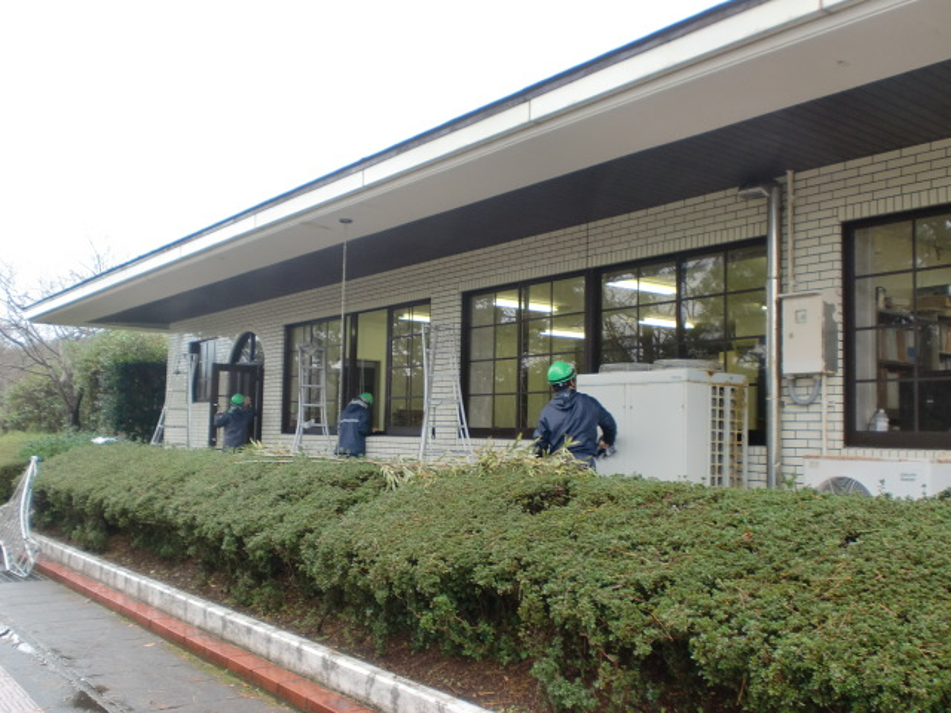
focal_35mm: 35
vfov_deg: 40.7
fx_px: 962
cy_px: 356
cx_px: 476
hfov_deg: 52.6
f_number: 3.1
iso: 64
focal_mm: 6.3
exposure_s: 1/60
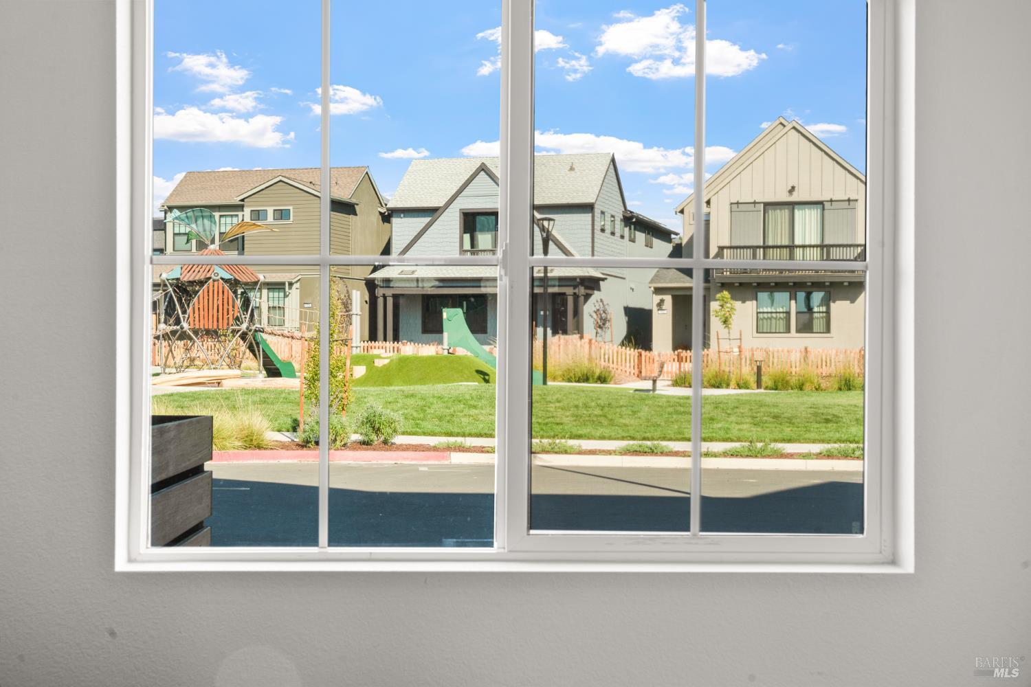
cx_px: 516
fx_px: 1429
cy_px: 344
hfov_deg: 39.7
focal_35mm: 50
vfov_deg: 27.0
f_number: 11
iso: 160
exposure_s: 1/4
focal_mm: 49.9
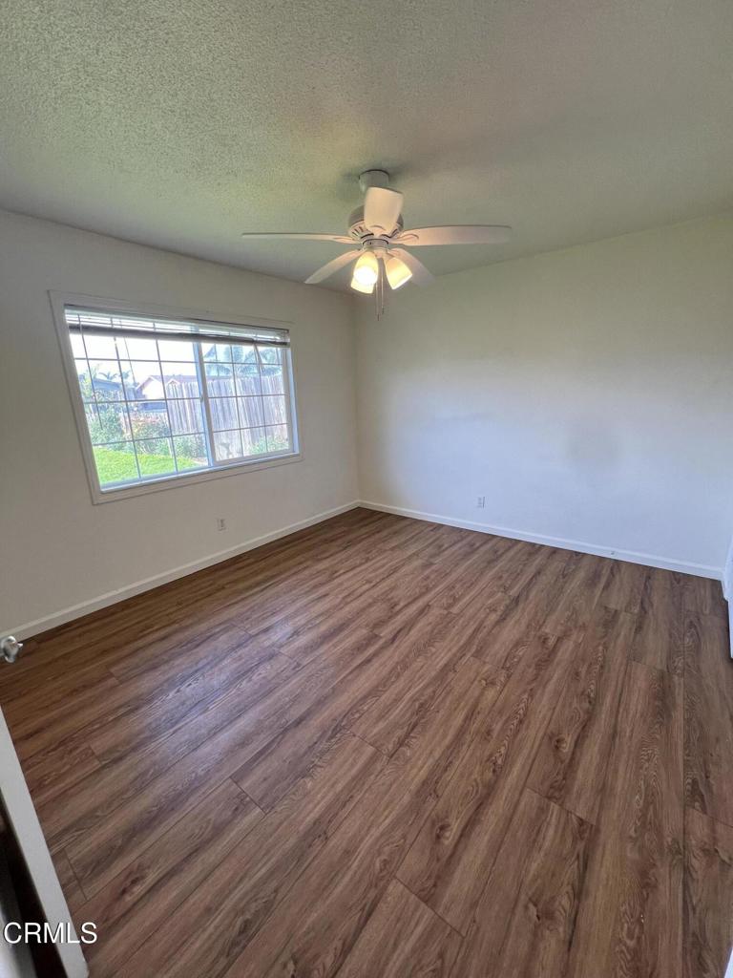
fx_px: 367
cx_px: 366
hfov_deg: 89.9
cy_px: 489
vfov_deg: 106.2
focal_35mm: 13
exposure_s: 1/120
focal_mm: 1.57
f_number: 1.8
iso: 80
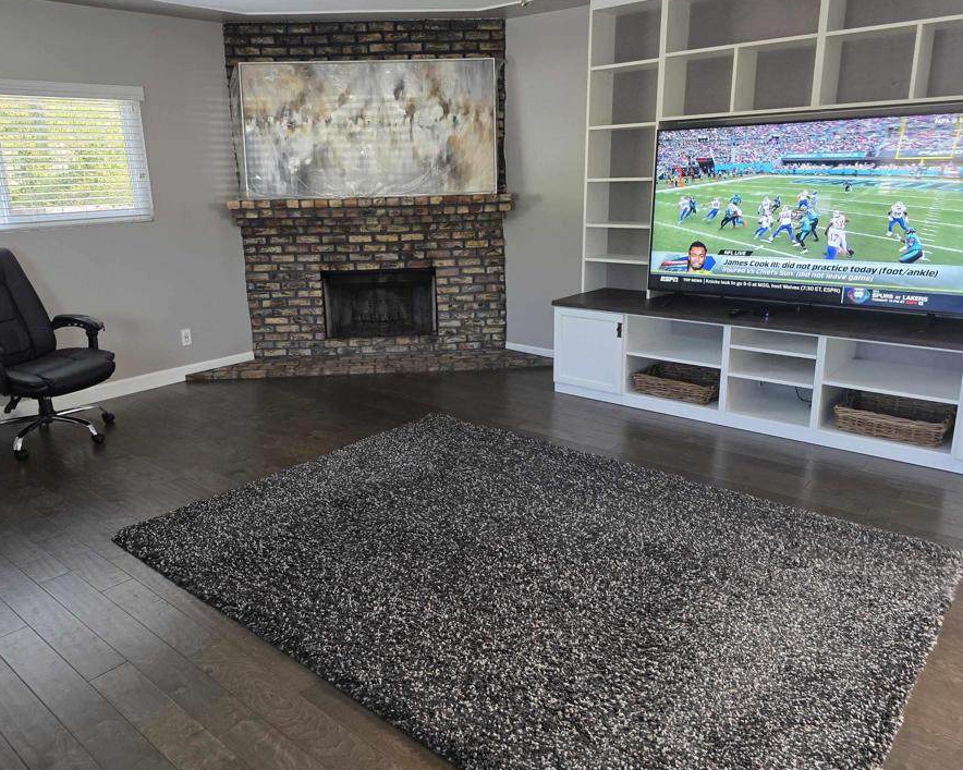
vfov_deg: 54.9
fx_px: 741
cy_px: 367
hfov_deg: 65.9
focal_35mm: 26
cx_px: 438
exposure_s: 1/52
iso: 250
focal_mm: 6.3
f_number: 1.7
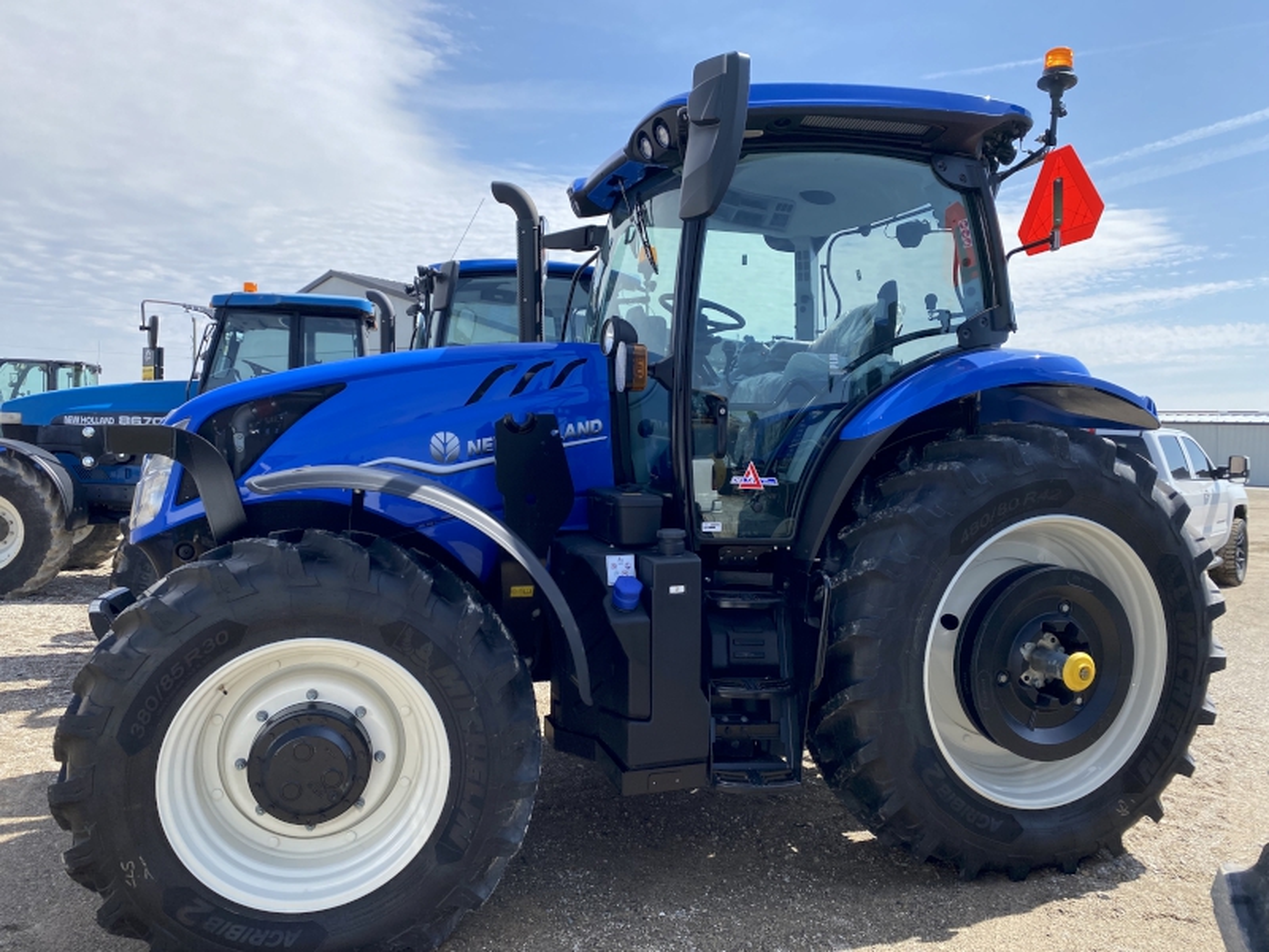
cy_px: 476
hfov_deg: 67.3
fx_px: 953
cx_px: 634
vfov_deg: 53.1
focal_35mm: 26
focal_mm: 4.25
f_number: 1.8
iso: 32
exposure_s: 1/2268
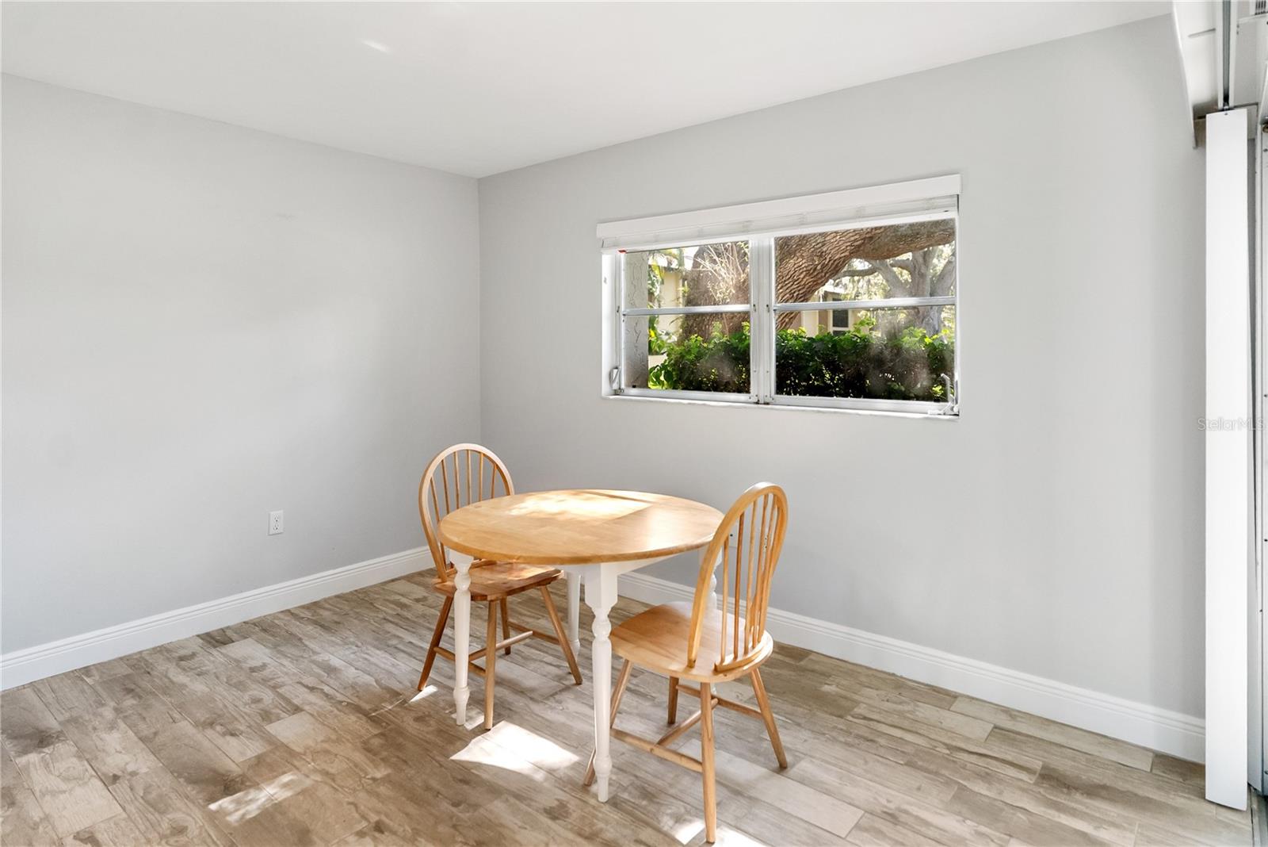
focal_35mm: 19
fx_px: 669
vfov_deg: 64.6
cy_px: 424
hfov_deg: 86.9
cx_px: 634
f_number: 2.8
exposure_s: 1/250
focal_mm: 19
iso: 800
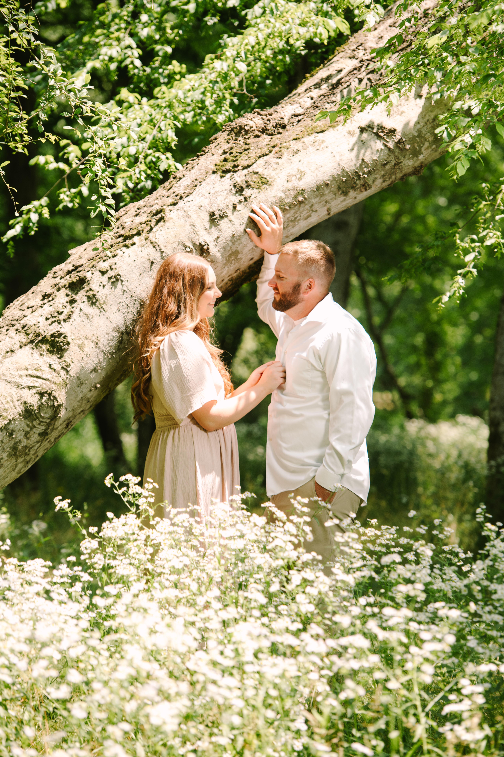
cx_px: 252
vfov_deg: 15.2
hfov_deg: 10.2
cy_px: 378
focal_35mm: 135
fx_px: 2835
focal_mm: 135
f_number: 4
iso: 80
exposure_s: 1/200
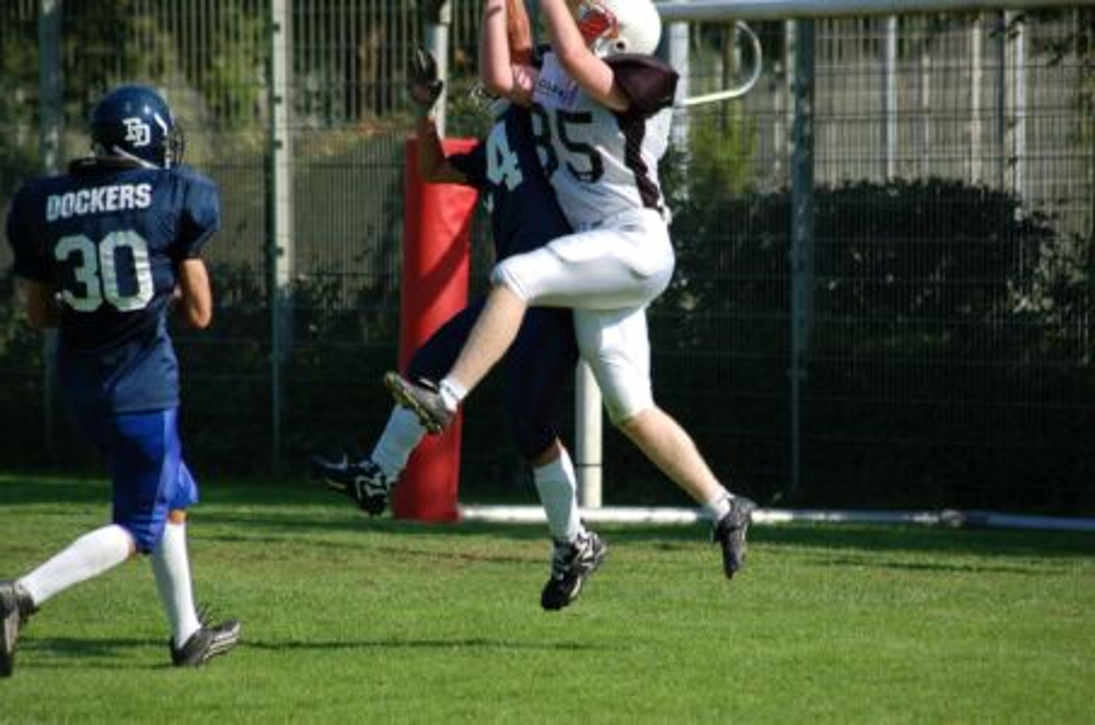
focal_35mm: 255
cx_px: 548
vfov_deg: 5.4
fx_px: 7740
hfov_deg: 8.1
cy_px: 362
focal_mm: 170
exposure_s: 1/1000
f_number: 4.8
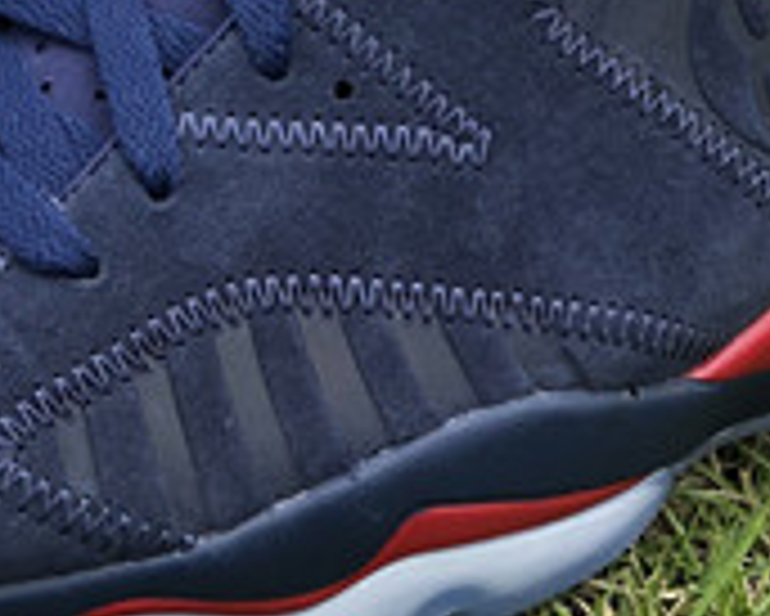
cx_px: -9
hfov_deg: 8.7
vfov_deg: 6.9
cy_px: -295
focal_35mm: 220
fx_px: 5016
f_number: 2.4
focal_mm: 6
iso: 16
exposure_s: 1/384
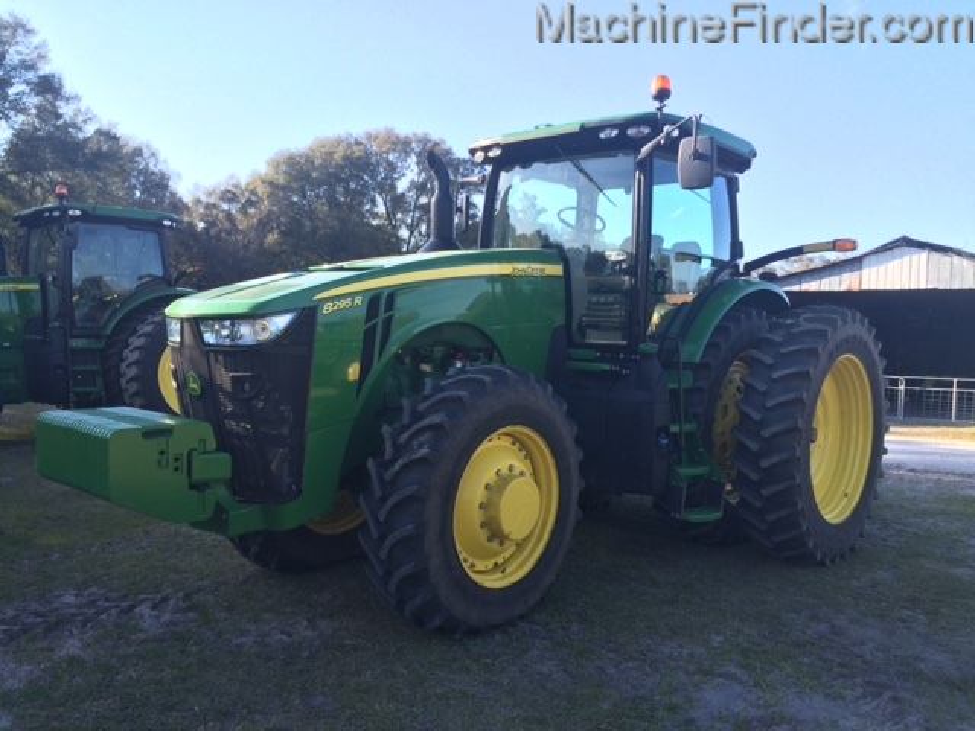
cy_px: 366
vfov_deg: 48.2
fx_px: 817
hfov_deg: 61.7
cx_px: 488
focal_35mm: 29
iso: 32
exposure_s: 1/562
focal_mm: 4.15
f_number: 2.2
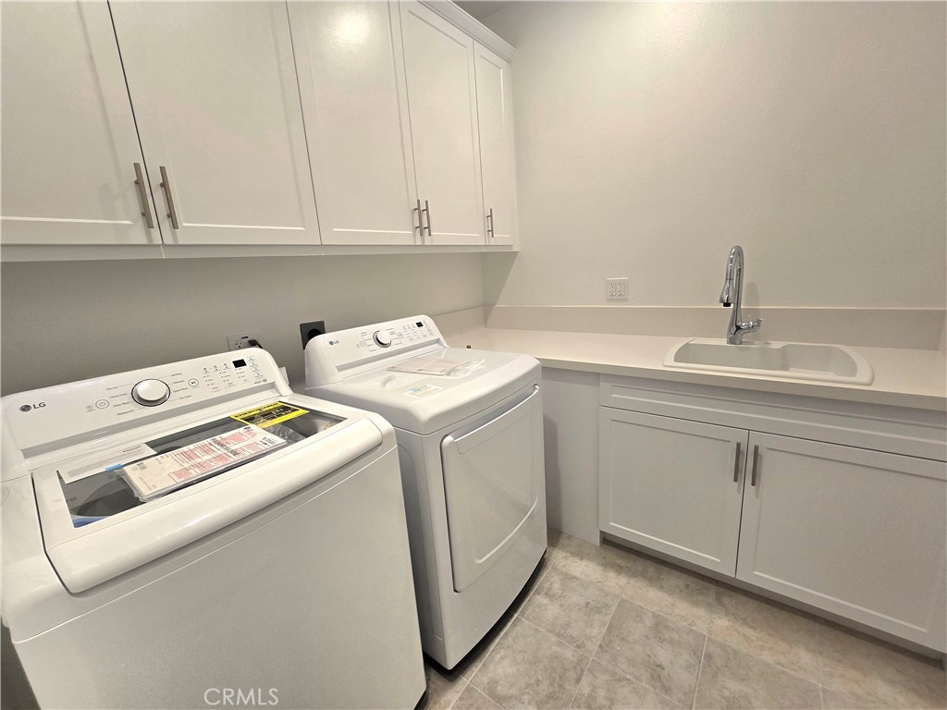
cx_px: 474
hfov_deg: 106.2
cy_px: 355
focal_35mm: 13
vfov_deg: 89.9
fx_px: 356
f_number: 2.2
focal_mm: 2.2
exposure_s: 1/60.2
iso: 80
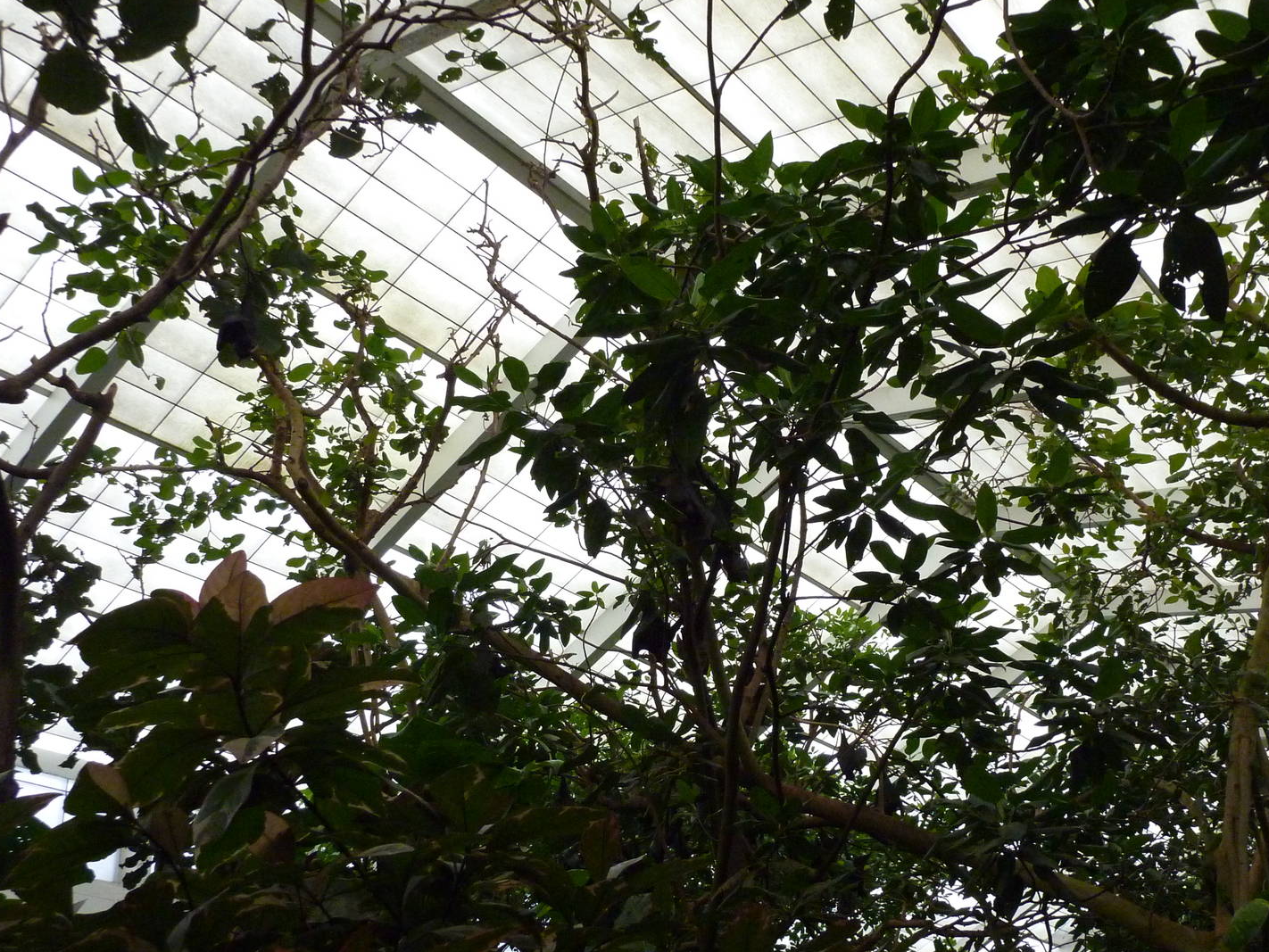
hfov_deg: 51.3
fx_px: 1320
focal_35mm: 36
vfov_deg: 39.6
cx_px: 693
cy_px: 525
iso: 400
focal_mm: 5.3
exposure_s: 1/125
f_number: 3.5
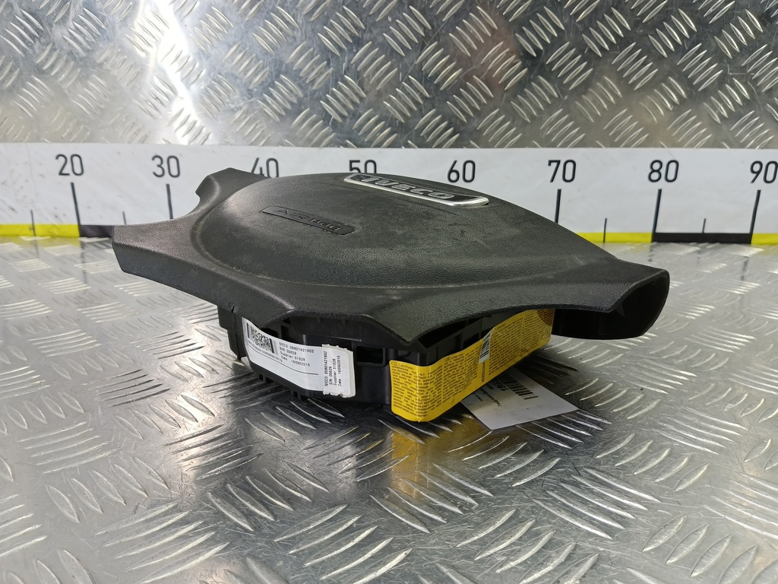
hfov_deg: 73.9
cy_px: 292
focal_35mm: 23
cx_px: 389
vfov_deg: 58.9
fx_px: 517
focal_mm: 4.11
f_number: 1.6
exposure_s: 1/50
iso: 177
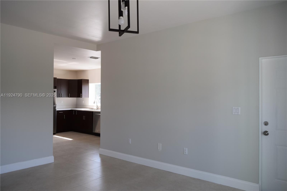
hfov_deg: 67.4
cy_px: 96
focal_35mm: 27
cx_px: 144
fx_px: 215
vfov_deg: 47.9
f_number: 6.3
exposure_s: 1/160
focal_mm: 18
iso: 400
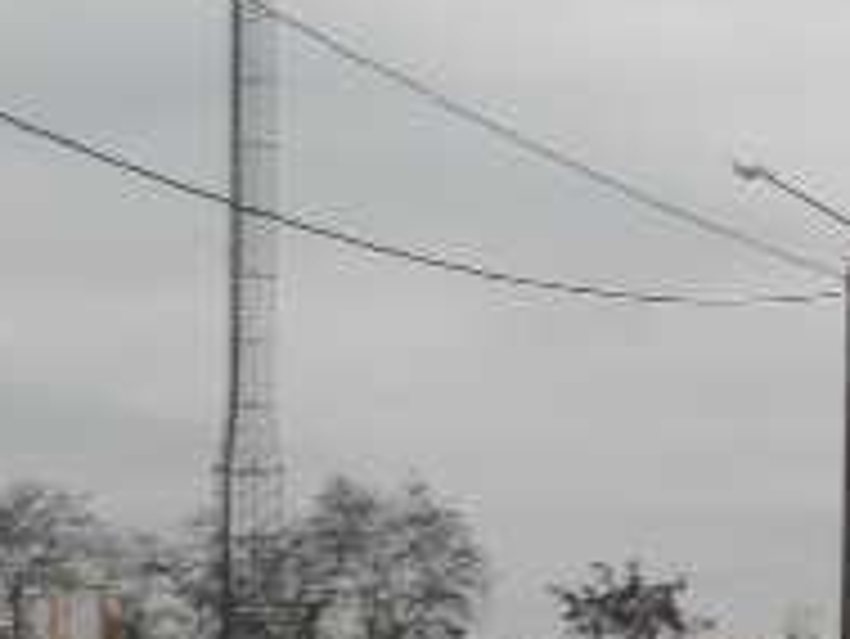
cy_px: 670
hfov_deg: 13.4
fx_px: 3415
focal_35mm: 139
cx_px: 1273
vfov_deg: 10.6
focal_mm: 6.72
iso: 80
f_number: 3.1
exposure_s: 1/100
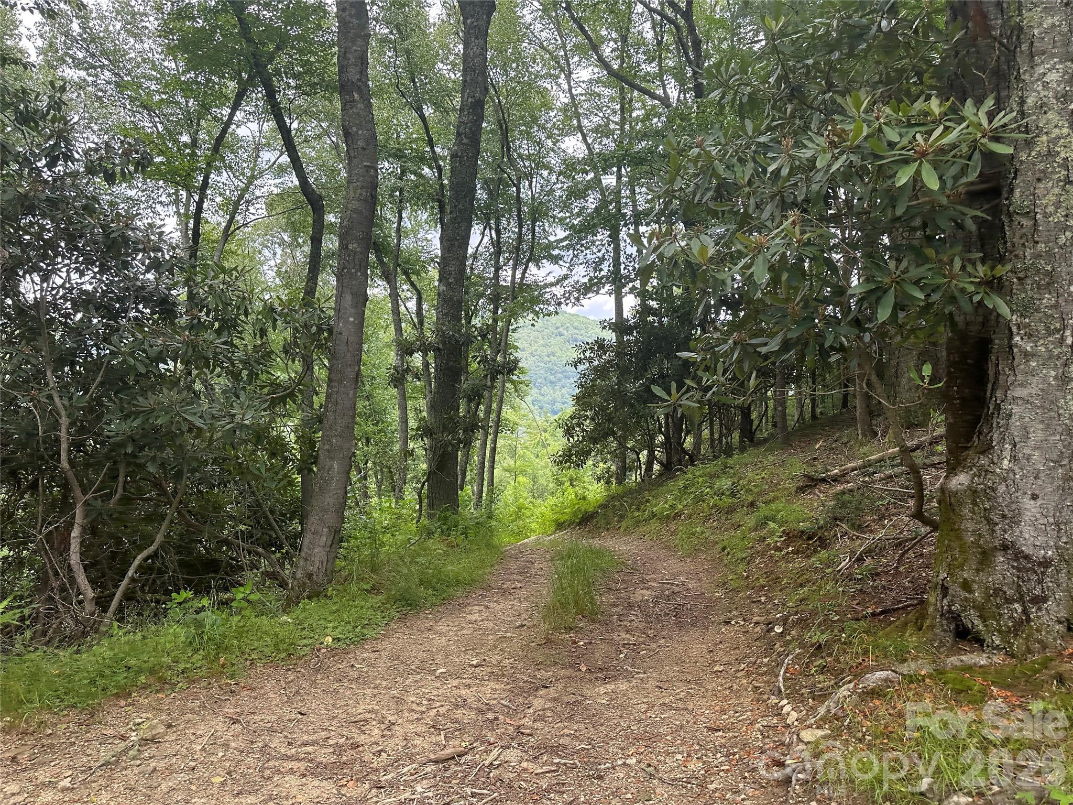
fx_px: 744
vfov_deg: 56.8
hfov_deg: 71.6
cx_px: 536
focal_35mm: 24
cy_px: 402
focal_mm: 6.86
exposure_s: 1/672
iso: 80
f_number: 1.78
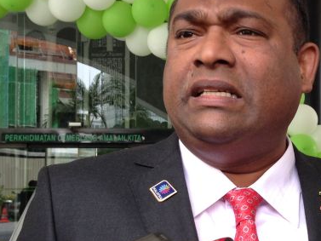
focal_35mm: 70
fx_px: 649
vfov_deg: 20.9
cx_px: 256
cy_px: 164
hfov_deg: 27.2
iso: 64
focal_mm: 4.12
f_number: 2.4
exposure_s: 1/120
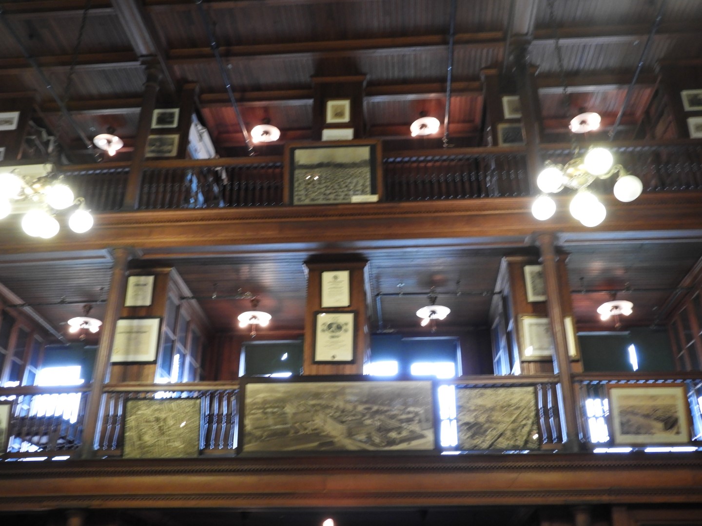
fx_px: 710
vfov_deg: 40.7
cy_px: 263
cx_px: 351
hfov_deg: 52.6
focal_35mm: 35
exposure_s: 1/8
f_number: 3.8
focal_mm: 6.3
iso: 400
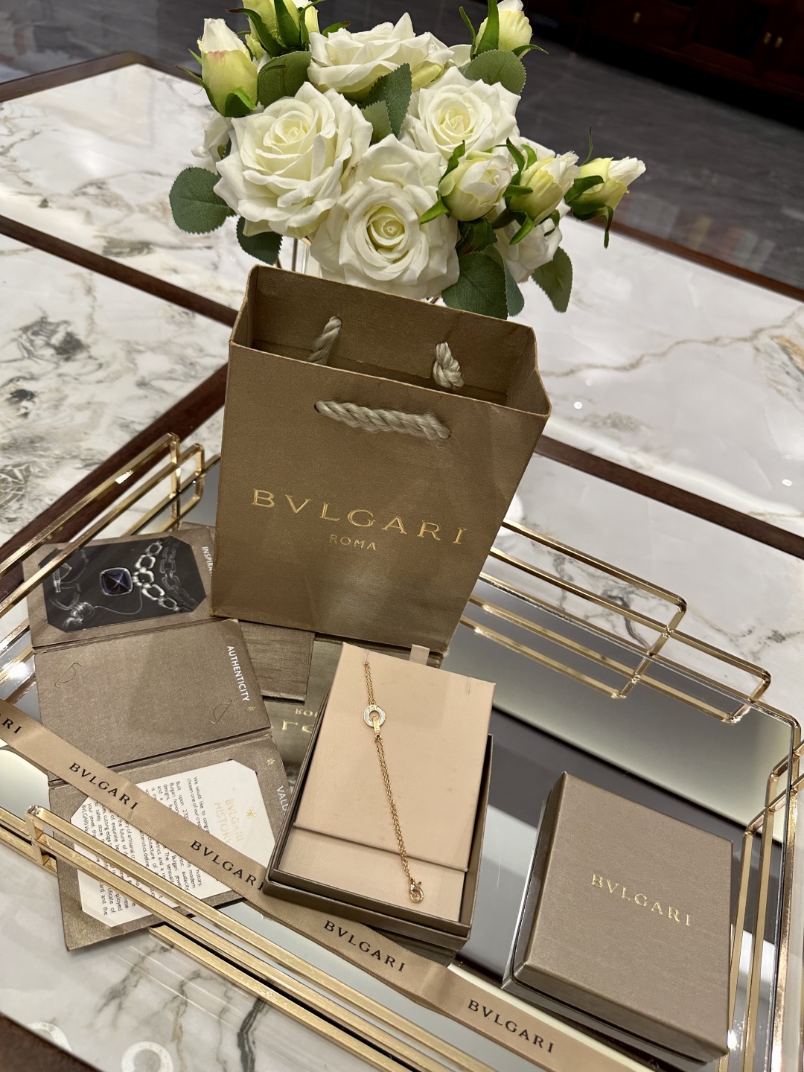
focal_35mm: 24
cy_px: 536
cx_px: 402
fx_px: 743
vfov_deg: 71.6
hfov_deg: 56.8
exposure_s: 1/100
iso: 160
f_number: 1.78
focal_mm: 6.86
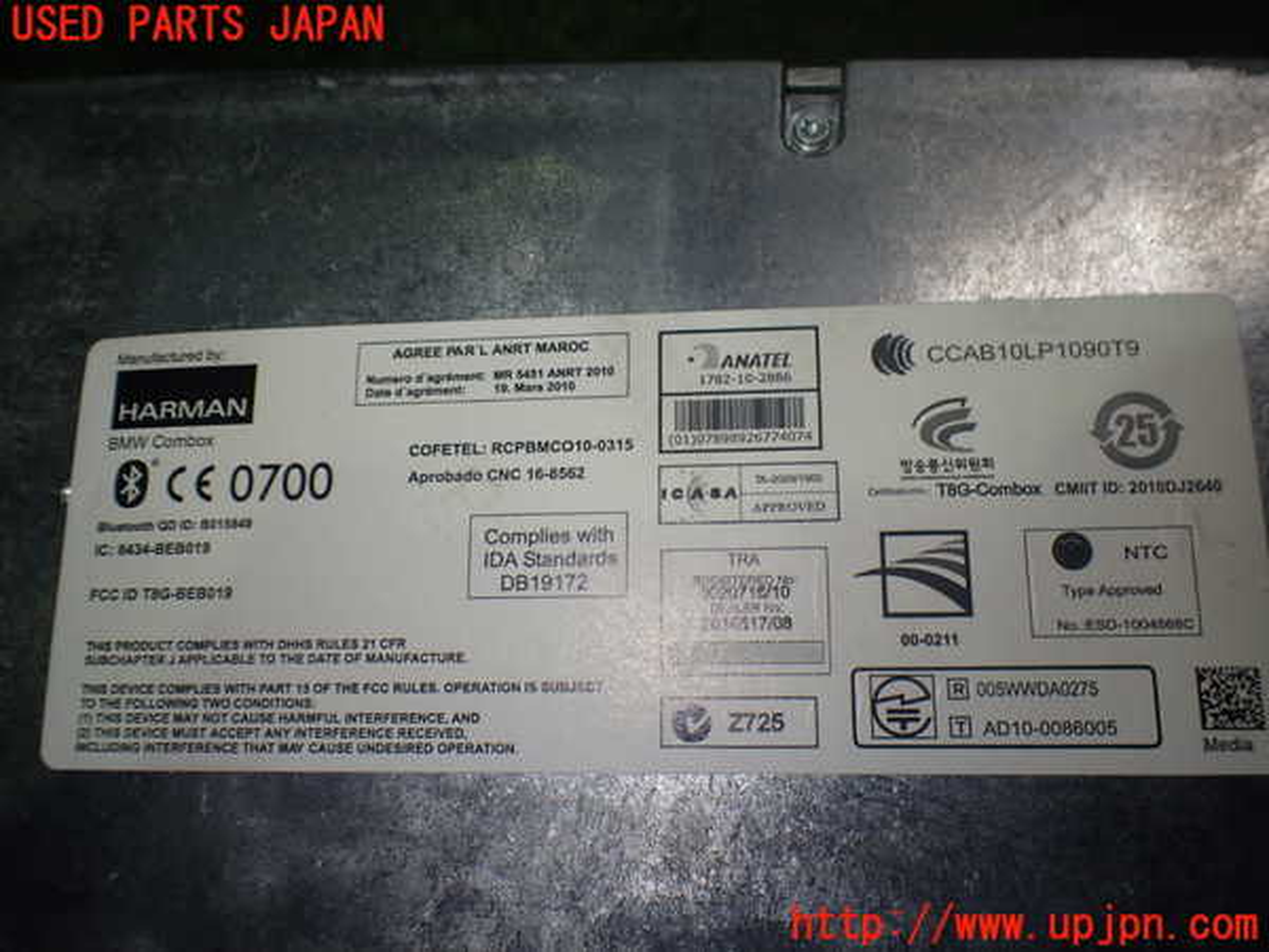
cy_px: 476
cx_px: 634
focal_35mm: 30
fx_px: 1100
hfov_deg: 60.0
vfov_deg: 46.8
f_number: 2.3
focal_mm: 5.4
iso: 125
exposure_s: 1/125
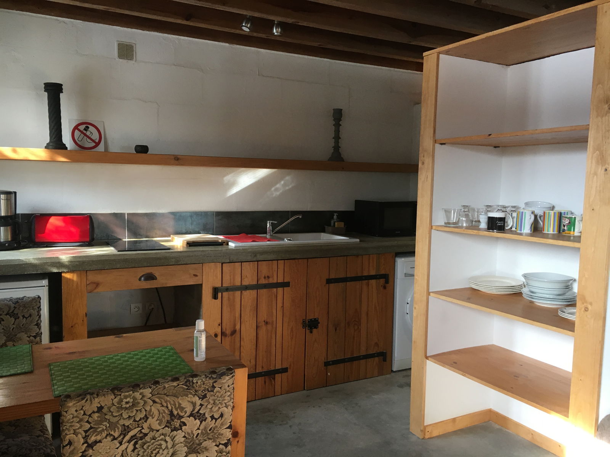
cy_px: 228
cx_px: 305
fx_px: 511
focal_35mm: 29
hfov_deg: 61.7
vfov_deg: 48.2
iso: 50
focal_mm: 4.15
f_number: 2.2
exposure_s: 1/33
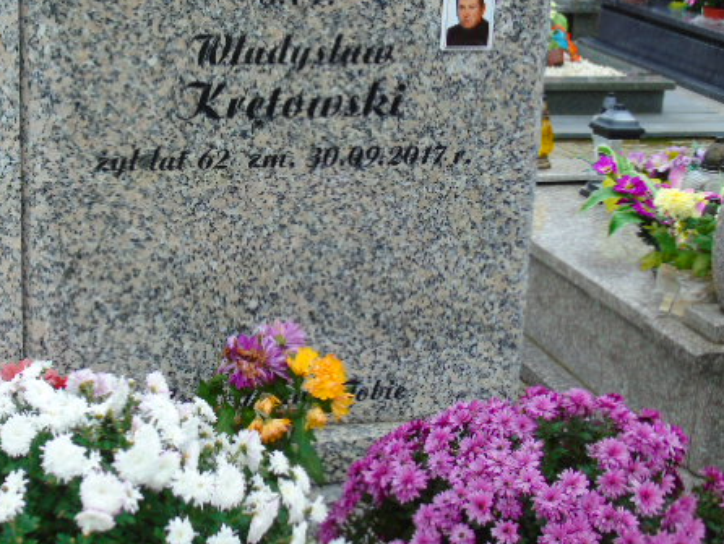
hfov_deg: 29.2
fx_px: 1381
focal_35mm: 66
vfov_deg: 22.2
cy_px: 198
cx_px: 237
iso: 80
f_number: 4.1
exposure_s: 1/50
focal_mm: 8.2
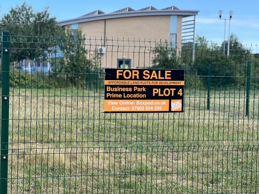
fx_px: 576
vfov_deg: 19.1
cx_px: 130
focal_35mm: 77
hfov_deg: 25.3
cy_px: 97
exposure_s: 1/173
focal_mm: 9
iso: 25
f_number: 2.8
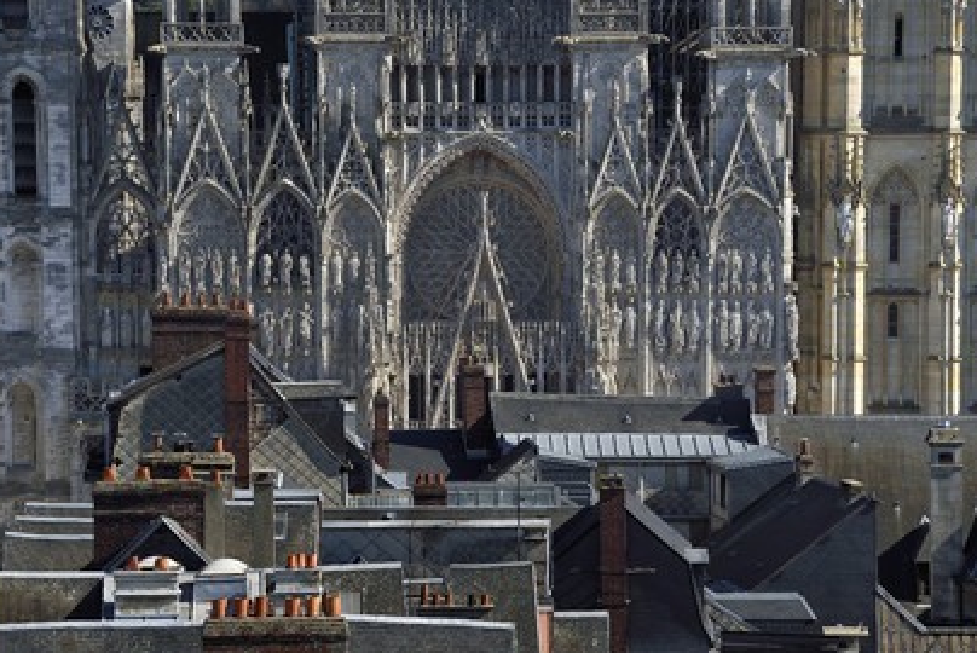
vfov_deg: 7.4
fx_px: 5078
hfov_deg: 11.0
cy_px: 334
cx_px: 481
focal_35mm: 187
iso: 200
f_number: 10
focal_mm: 180
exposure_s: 1/250
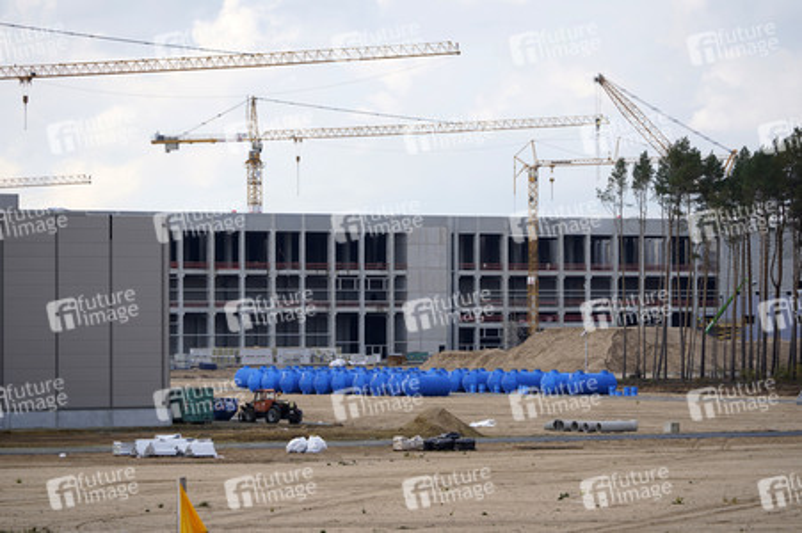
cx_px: 401
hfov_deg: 10.3
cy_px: 266
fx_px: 4452
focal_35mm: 200
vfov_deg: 6.9
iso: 100
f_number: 7.1
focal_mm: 200
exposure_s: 1/125
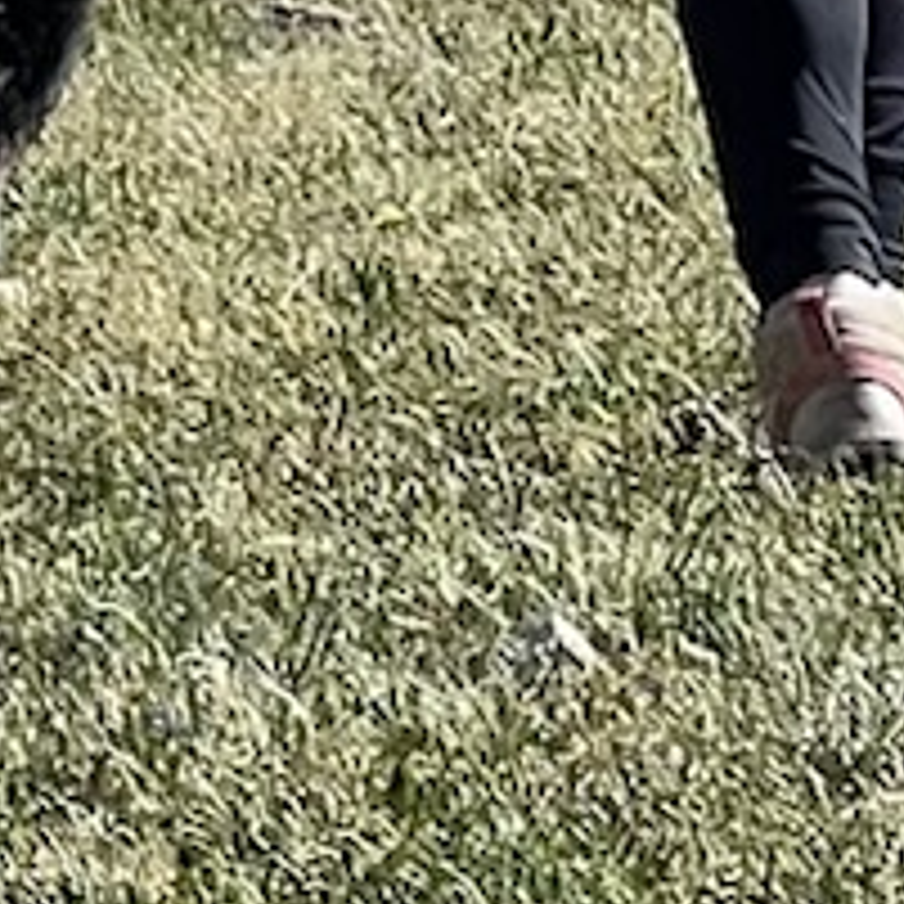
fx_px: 20505
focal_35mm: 694
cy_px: -1606
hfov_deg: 2.5
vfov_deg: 2.5
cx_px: -1012
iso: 32
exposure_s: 1/732
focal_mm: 9
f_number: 2.8
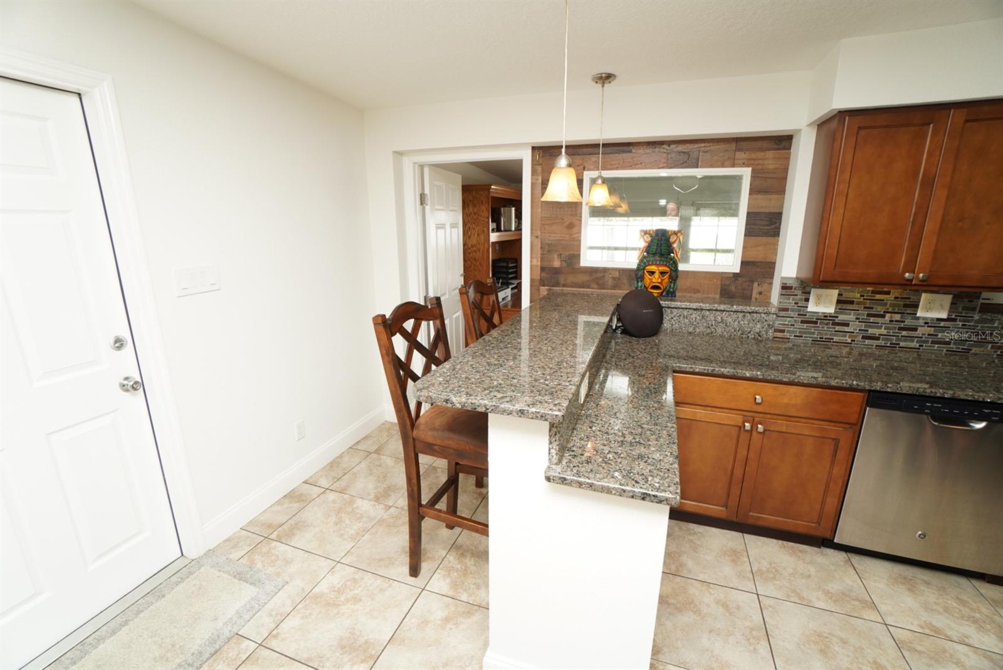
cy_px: 335
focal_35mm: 15
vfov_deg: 77.4
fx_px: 418
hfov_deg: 100.4
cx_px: 502
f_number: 4
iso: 125
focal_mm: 10
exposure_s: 1/60
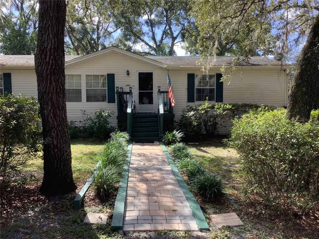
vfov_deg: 45.4
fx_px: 286
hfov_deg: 58.4
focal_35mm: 31
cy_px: 120
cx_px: 160
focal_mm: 3.3
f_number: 2.4
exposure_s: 1/200
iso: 25
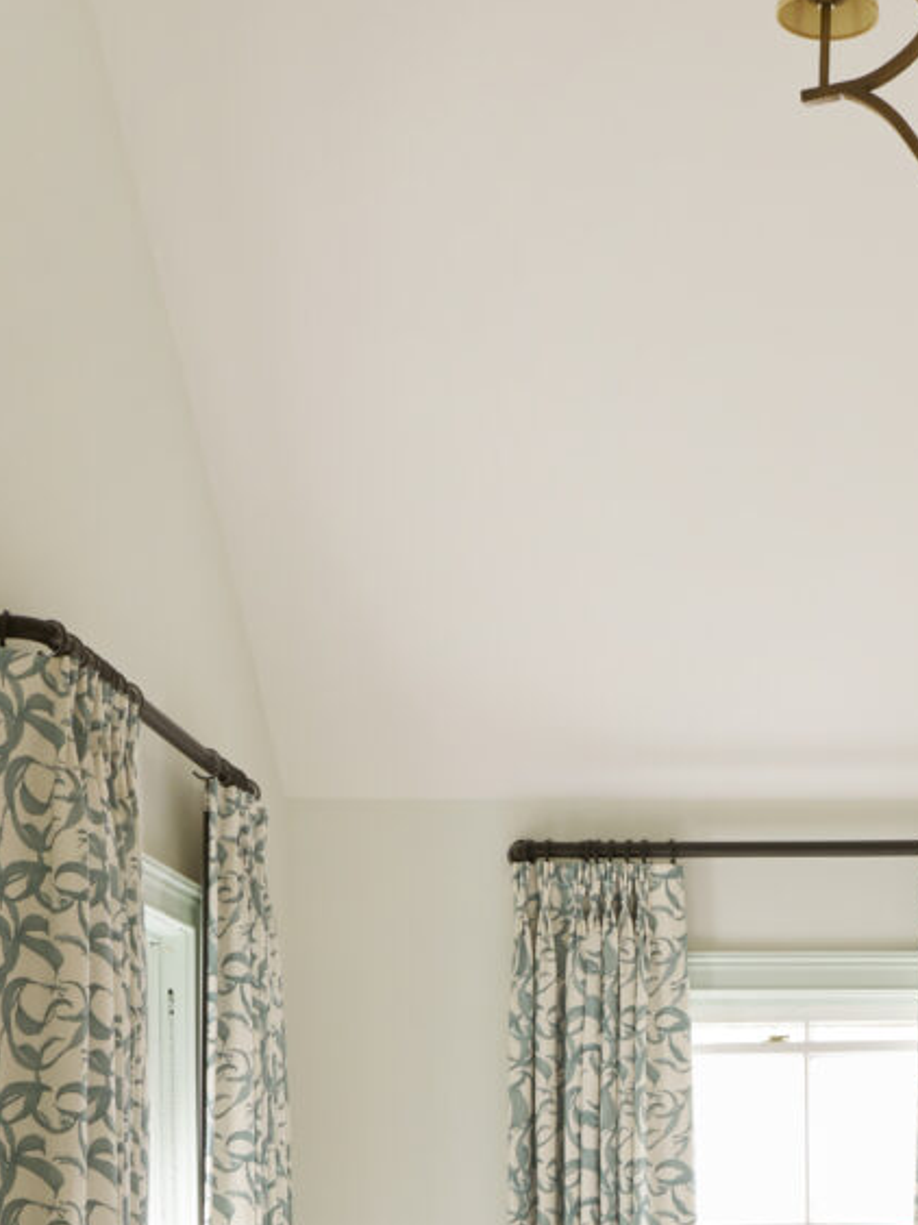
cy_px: 1331
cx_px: 809
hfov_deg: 20.6
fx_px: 2476
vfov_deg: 25.8
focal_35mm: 70
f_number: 11
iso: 200
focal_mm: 16
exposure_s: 1/1.59
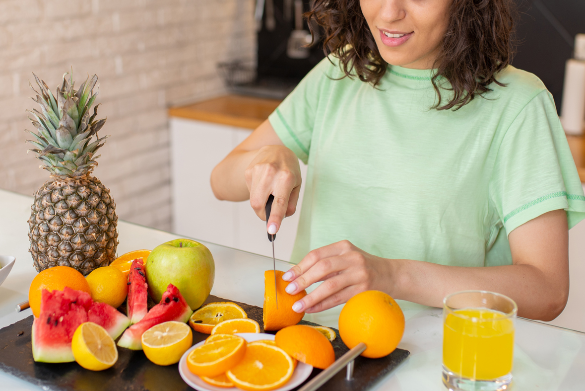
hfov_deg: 35.0
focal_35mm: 57
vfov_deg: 23.6
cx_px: 288
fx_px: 927
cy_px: 114
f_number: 2.2
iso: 160
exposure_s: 1/160
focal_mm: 35
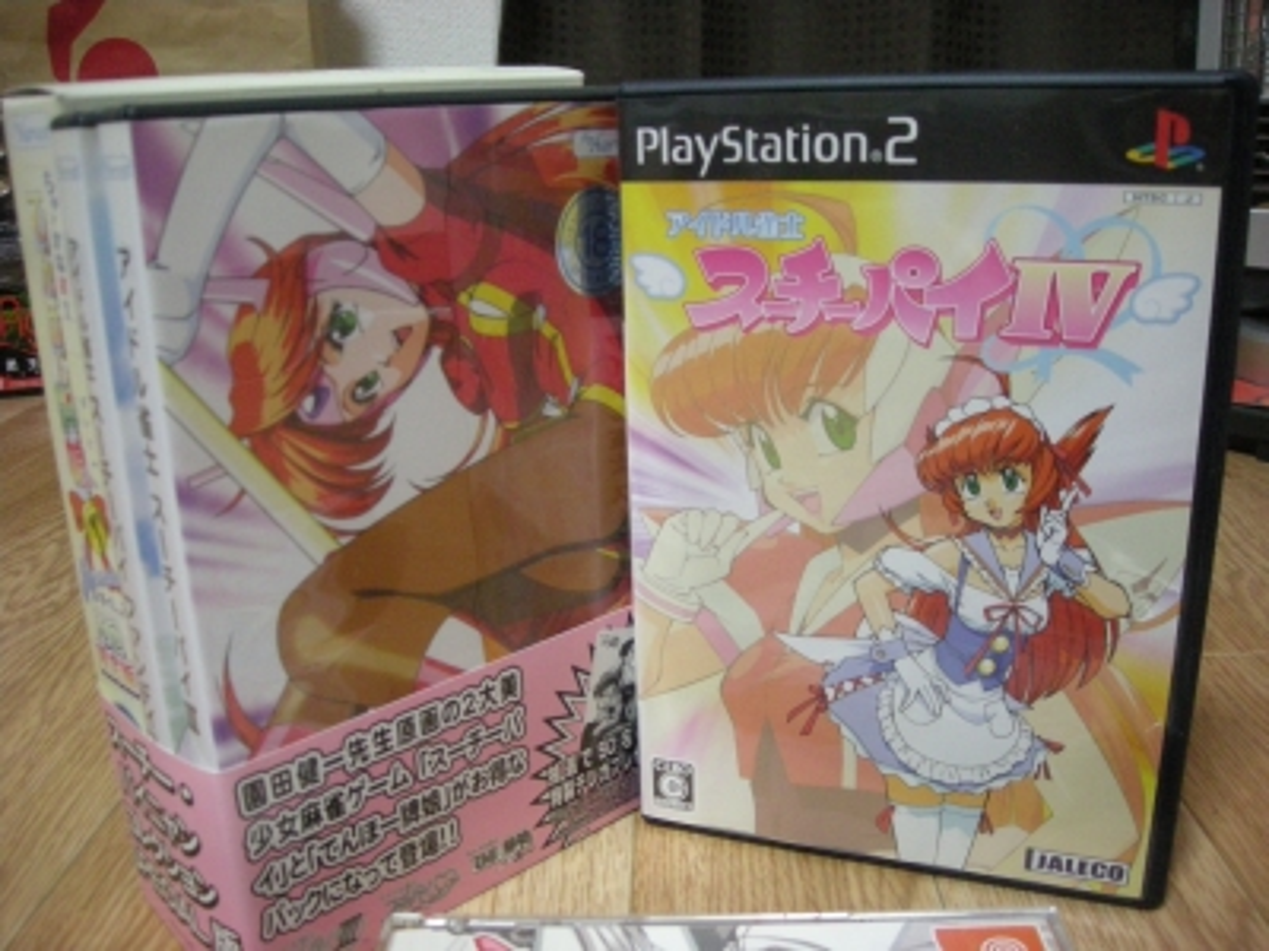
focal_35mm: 35
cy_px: 476
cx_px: 634
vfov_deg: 40.7
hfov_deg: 52.6
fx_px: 1283
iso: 400
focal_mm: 5.7
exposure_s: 1/37
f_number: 2.8
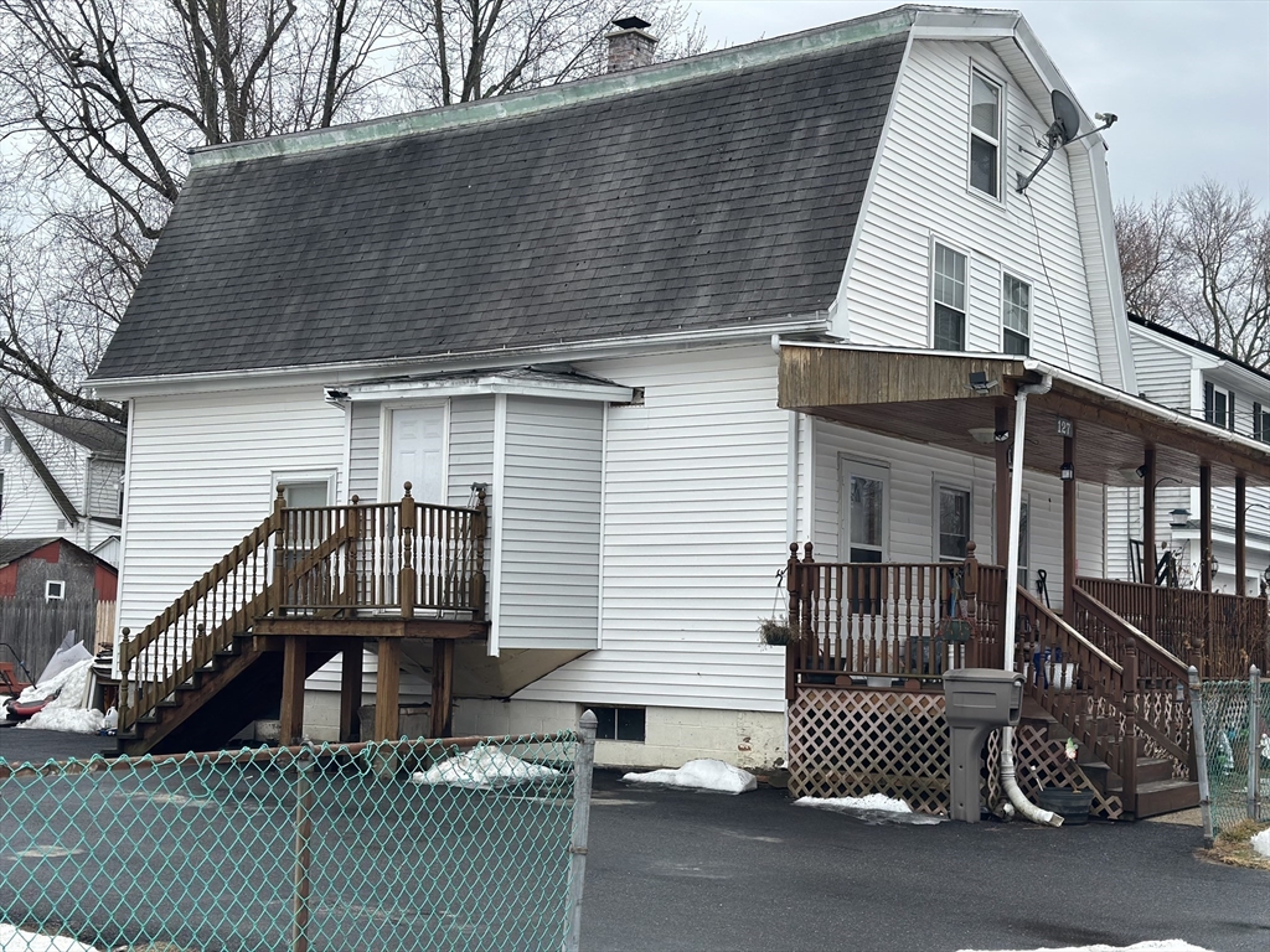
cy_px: 476
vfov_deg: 30.3
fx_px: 1761
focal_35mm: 48
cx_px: 635
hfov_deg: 39.7
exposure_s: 1/3731
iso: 80
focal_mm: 6.86
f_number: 1.78
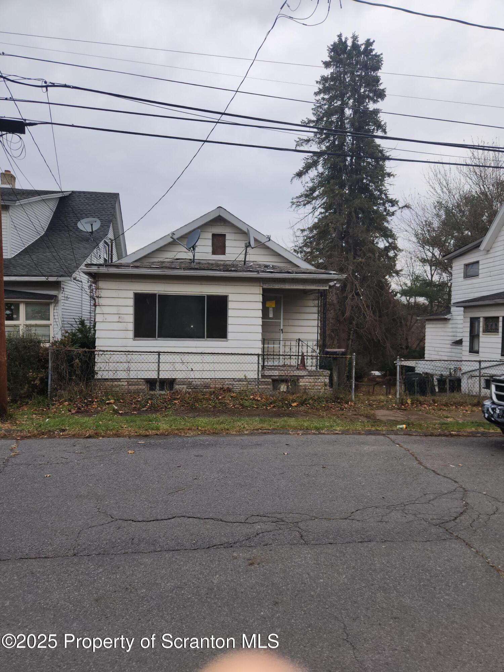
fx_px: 446
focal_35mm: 23
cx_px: 252
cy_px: 336
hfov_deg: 58.9
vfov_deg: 73.9
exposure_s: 1/340
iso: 20
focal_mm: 5.4
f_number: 1.8
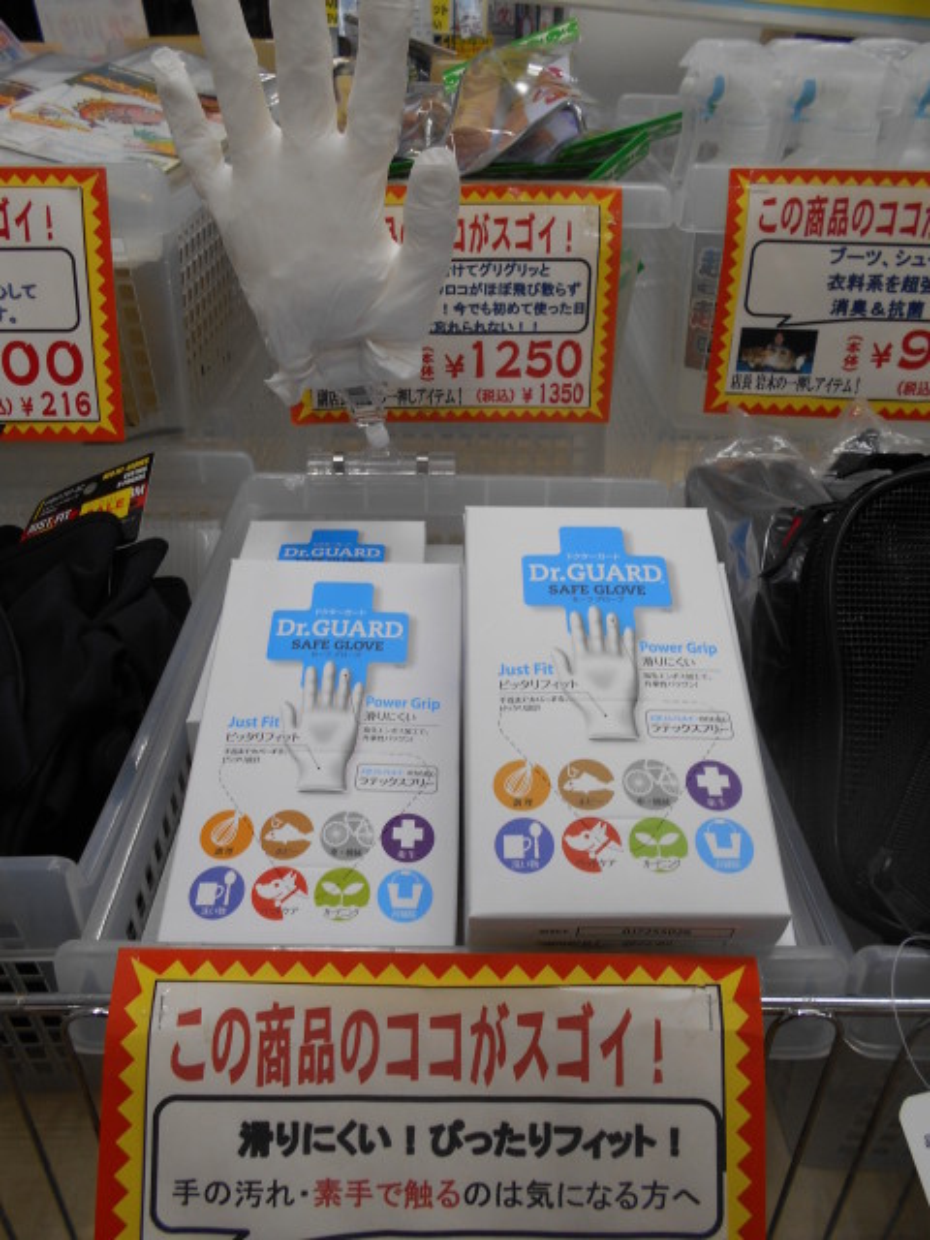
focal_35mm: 26
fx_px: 931
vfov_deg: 67.3
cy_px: 620
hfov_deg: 53.1
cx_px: 465
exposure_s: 1/30
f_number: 3.2
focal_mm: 4.6
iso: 80
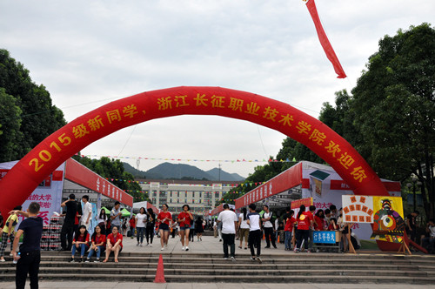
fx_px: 398
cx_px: 218
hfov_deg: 57.3
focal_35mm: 33
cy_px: 144
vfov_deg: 39.9
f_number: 8
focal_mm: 22
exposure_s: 1/250
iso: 800
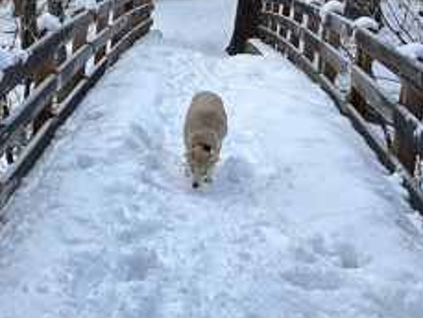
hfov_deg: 26.1
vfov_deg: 21.7
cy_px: 74
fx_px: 819
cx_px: -74
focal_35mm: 67
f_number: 1.78
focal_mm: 6.86
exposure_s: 1/121
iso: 64
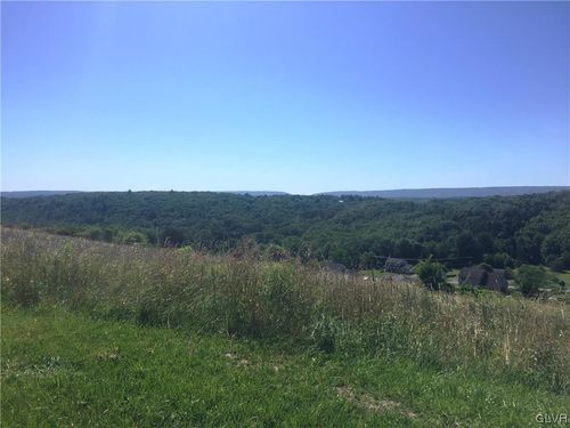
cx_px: 285
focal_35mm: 29
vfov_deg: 48.2
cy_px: 214
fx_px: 478
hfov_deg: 61.7
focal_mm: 4.15
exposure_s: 1/3300
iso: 32
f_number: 2.2
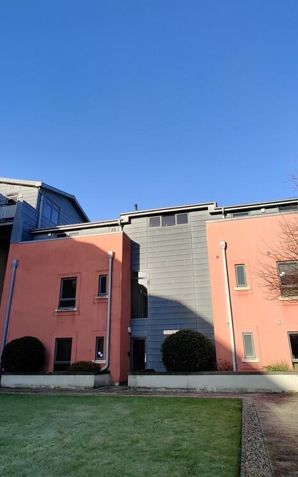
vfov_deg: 88.0
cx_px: 159
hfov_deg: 62.1
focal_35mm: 19
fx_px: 247
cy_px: 232
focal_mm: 2.25
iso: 100
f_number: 2.2
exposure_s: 1/694
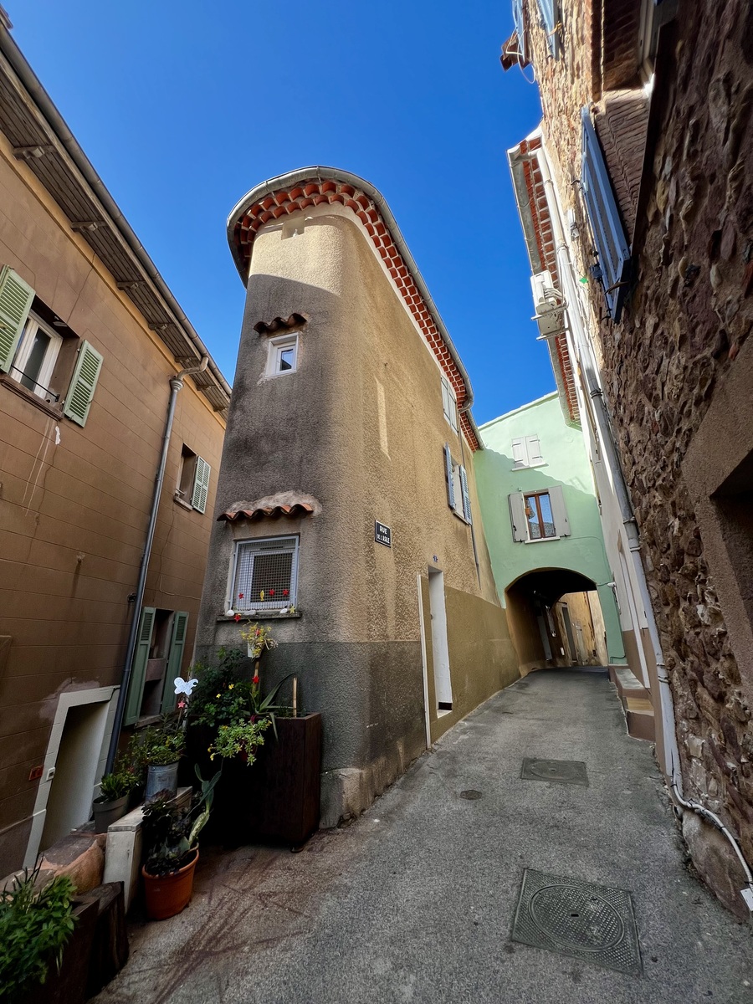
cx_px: 376
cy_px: 502
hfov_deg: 89.9
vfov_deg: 106.2
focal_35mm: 13
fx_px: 377
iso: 32
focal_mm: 1.57
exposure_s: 1/355
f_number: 1.8
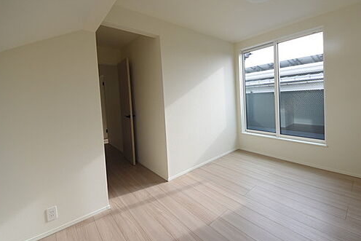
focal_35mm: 15
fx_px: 150
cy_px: 103
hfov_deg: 99.8
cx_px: 204
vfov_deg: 76.9
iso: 400
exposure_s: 1/200
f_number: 7.1
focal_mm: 8
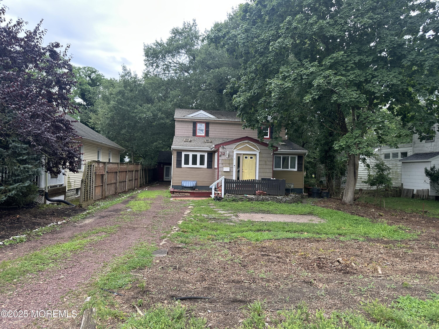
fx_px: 304
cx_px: 220
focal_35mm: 24
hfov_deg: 71.6
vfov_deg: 56.8
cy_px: 164
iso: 80
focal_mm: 6.86
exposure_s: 1/654
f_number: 1.78
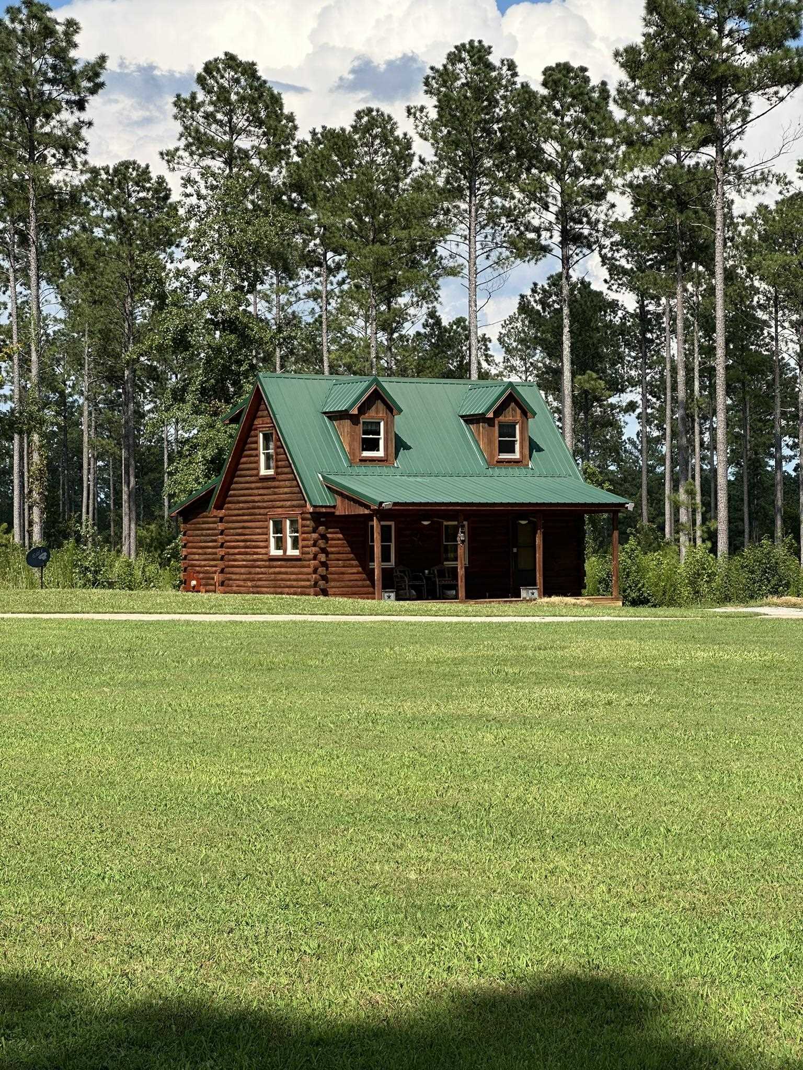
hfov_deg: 19.1
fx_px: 2382
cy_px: 535
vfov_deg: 25.3
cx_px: 402
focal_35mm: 77
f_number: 2.8
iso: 32
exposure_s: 1/585
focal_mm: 9
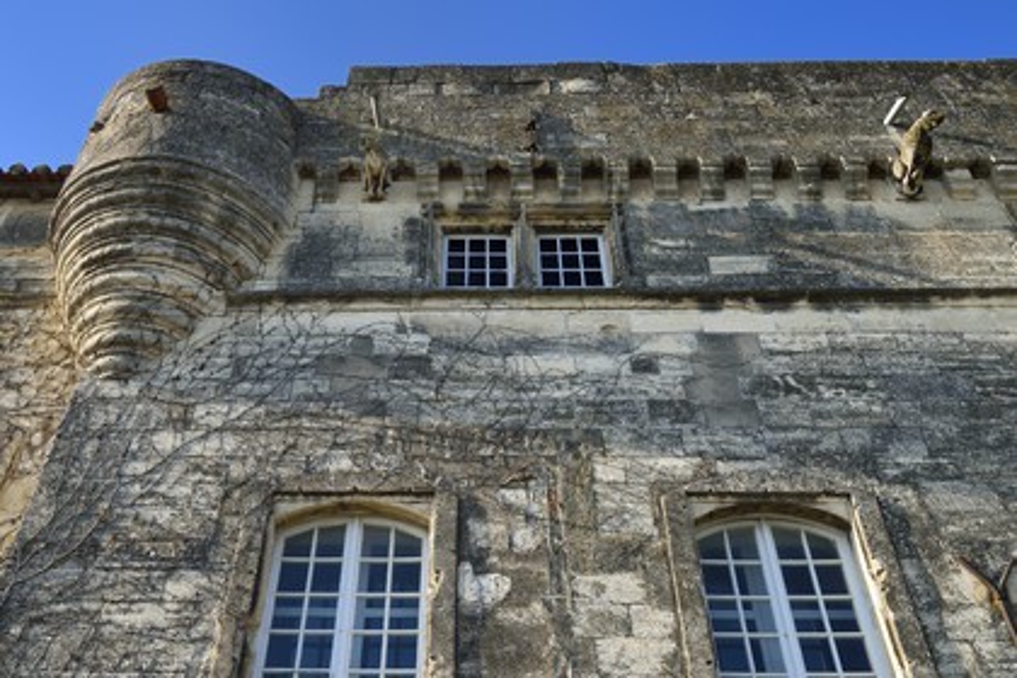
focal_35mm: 31
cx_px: 508
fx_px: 876
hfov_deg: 60.3
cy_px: 339
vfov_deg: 42.3
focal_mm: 31
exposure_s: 1/200
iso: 200
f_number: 11
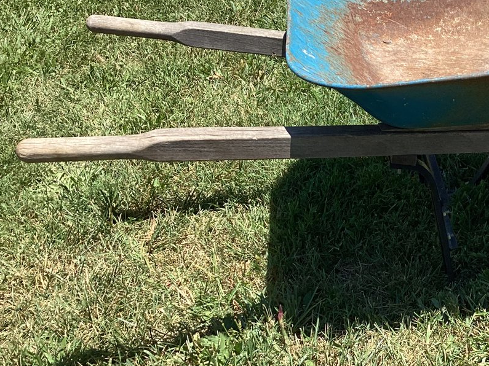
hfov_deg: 30.8
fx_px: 833
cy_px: 180
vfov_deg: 24.8
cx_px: 463
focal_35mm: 59
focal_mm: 3.3
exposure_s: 1/657
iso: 25
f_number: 2.4
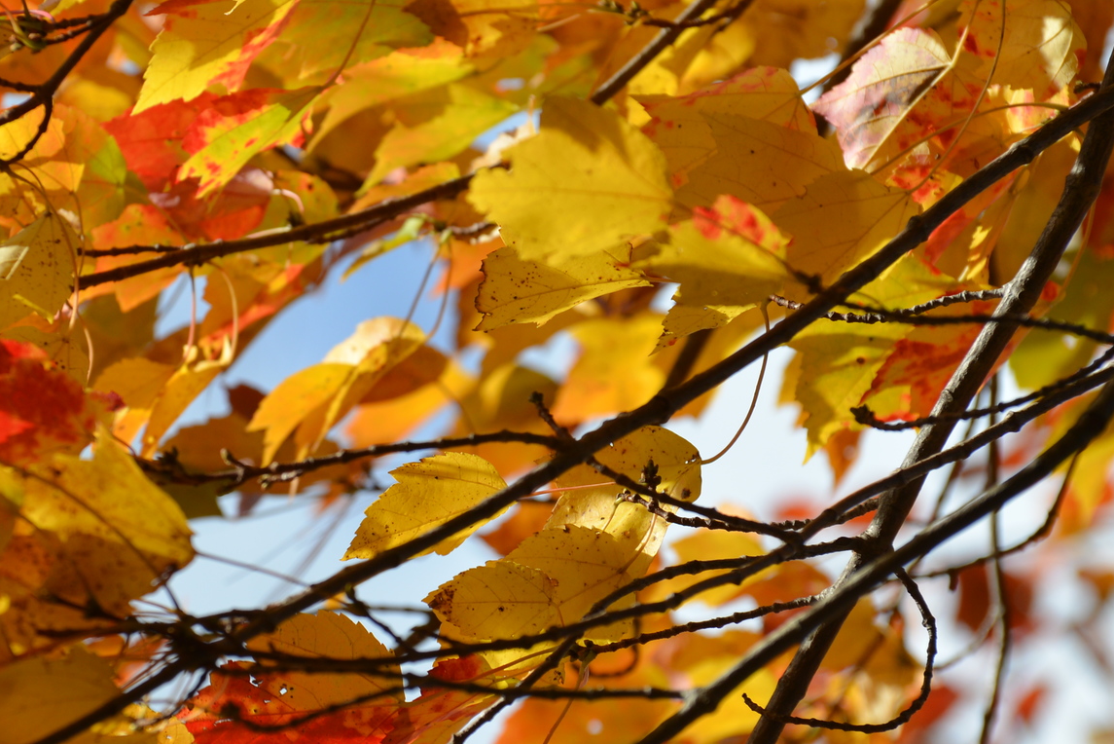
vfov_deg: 3.4
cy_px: 360
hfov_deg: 5.1
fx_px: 12504
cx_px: 390
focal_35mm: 404
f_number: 7.1
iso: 200
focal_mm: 185
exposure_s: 1/800
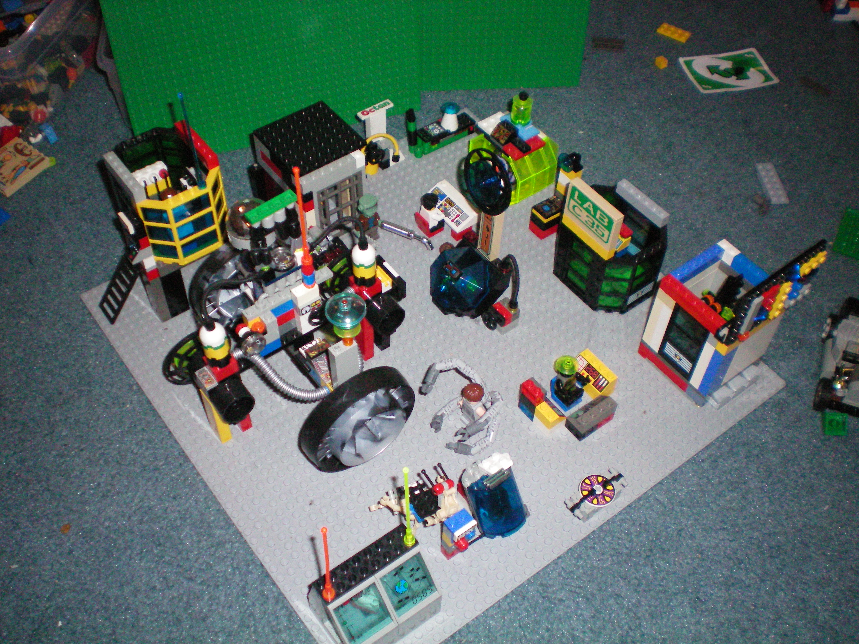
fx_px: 943
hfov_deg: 49.0
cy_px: 322
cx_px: 430
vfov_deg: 37.7
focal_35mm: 38
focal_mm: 6.3
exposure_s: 1/60
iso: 400
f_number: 3.1
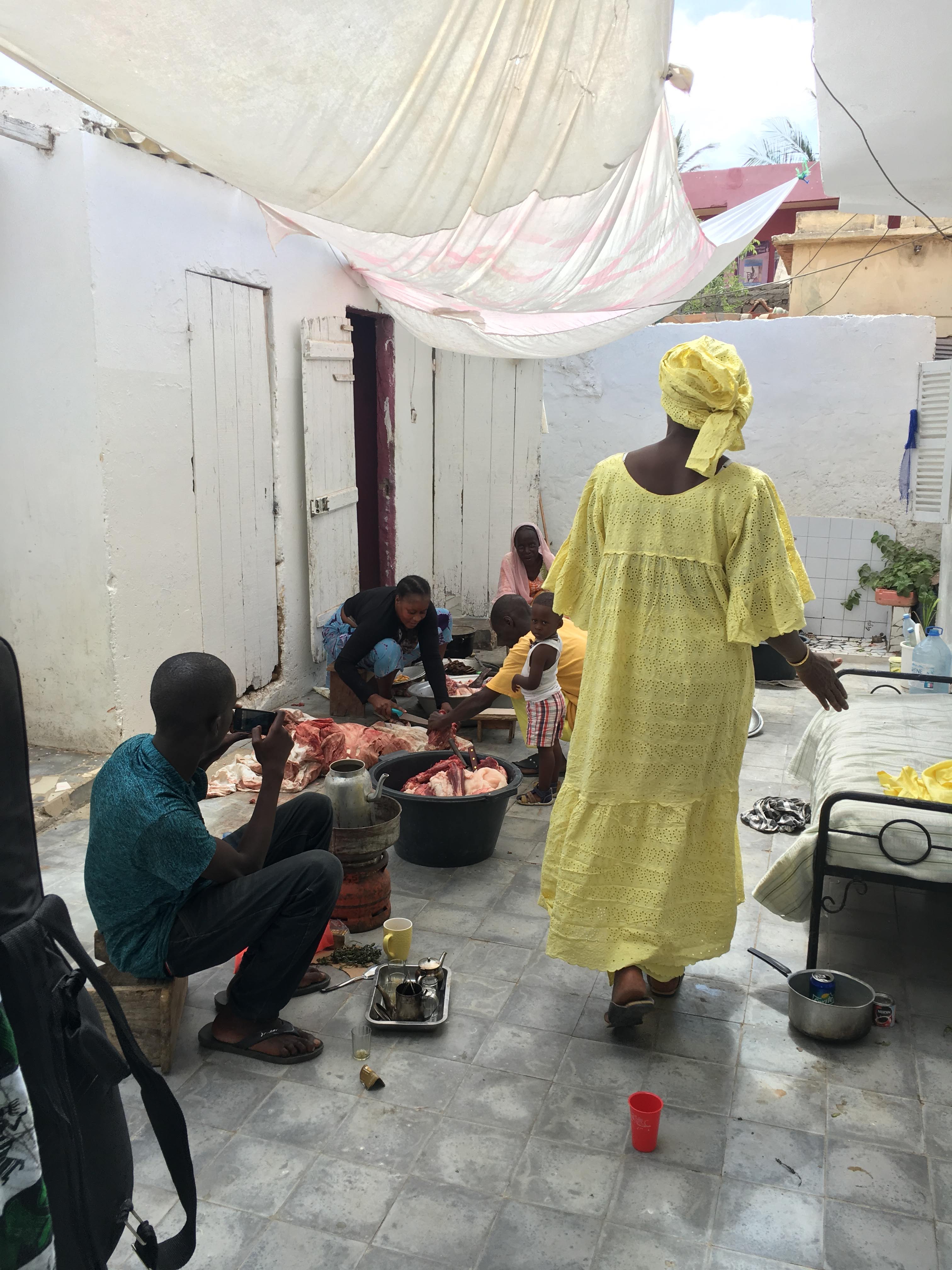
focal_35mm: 29
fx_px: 1063
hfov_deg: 48.2
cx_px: 476
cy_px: 635
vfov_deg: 61.7
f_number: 2.2
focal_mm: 4.15
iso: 25
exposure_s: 1/358
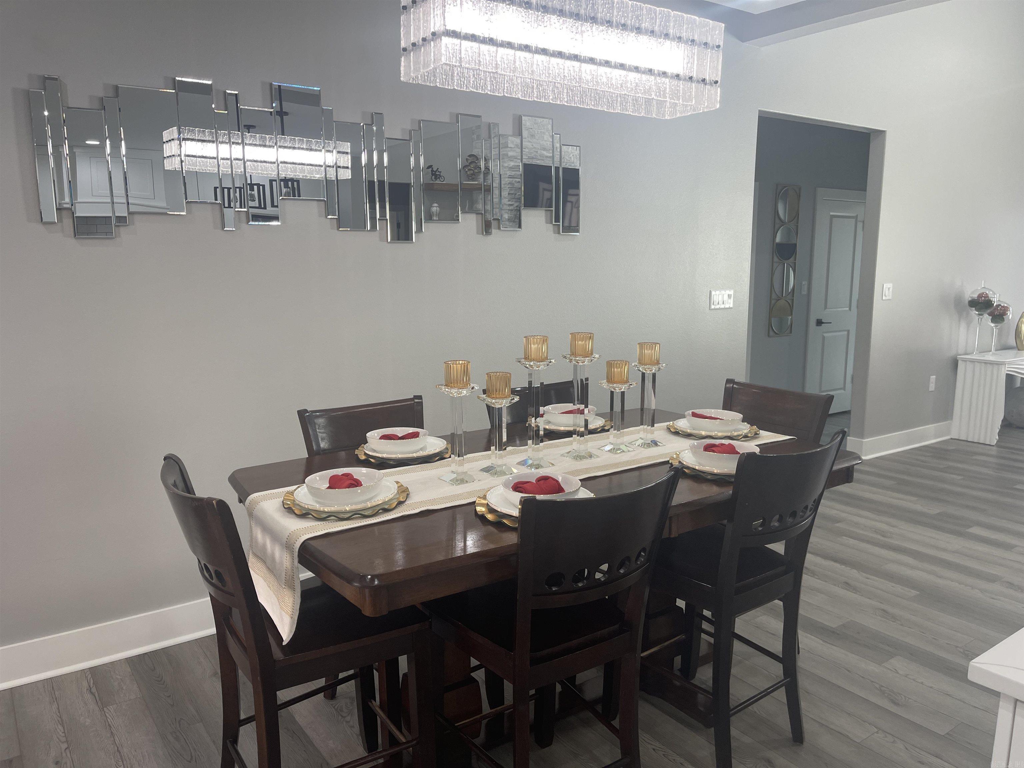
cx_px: 512
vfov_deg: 54.9
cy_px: 384
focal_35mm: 25
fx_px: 740
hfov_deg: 69.4
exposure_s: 1/120
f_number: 1.6
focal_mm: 5.1
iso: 80
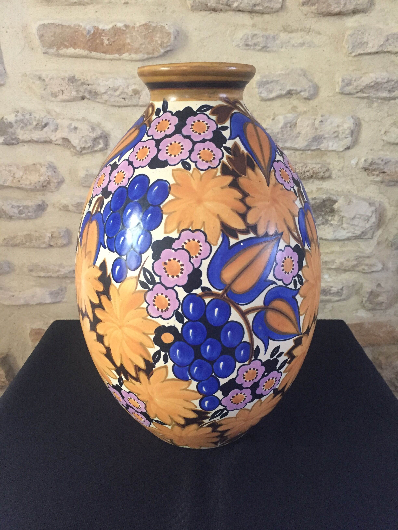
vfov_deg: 61.7
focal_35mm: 29
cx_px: 199
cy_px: 265
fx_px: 445
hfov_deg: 48.2
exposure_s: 1/33
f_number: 2.2
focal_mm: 4.15
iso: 250
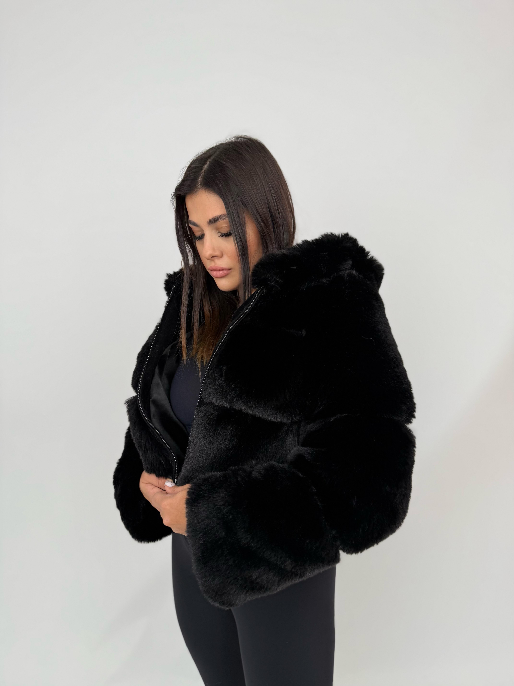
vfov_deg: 71.6
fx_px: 475
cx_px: 257
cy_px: 343
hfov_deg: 56.8
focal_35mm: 24
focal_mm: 6.76
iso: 64
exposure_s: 1/289
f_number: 1.78
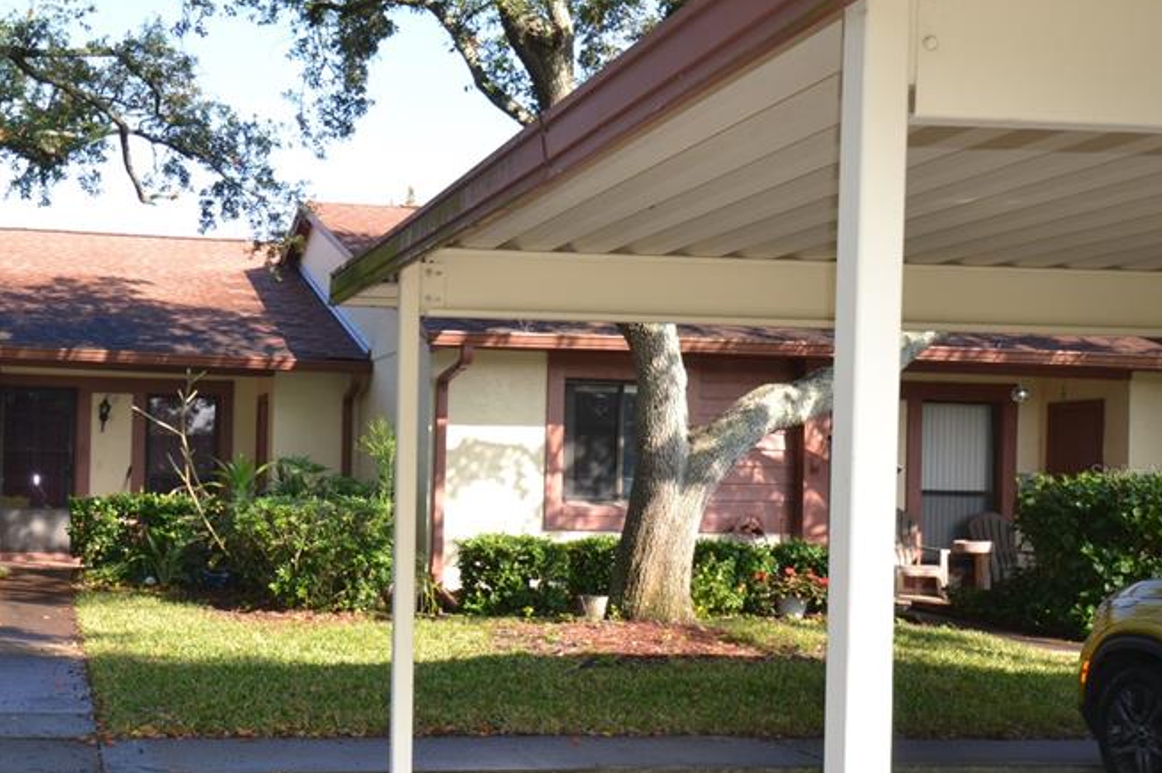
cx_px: 283
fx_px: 1516
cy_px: 473
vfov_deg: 28.5
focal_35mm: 47
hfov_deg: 40.7
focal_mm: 20
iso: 100
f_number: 4.5
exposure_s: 1/160
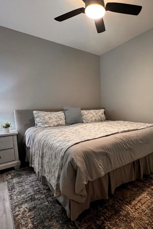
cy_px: 120
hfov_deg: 62.5
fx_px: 121
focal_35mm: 19
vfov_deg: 86.8
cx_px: 105
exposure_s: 1/60
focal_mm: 1.57
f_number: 1.8
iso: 320
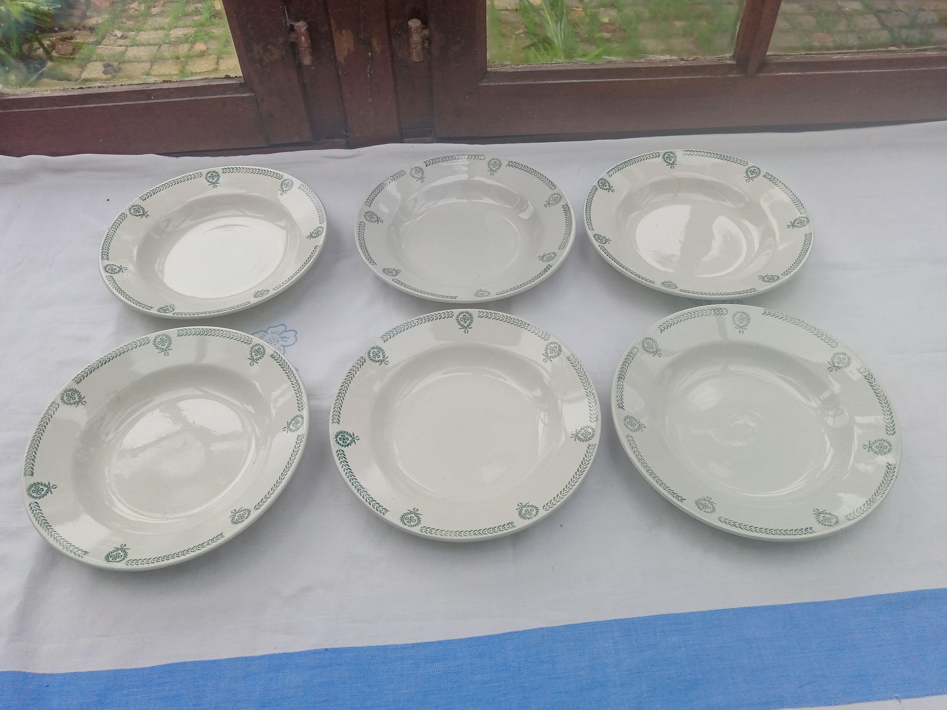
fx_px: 766
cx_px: 474
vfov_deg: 49.7
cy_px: 355
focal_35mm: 28
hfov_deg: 63.4
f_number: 1.8
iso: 114
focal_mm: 3.57
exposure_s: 1/458
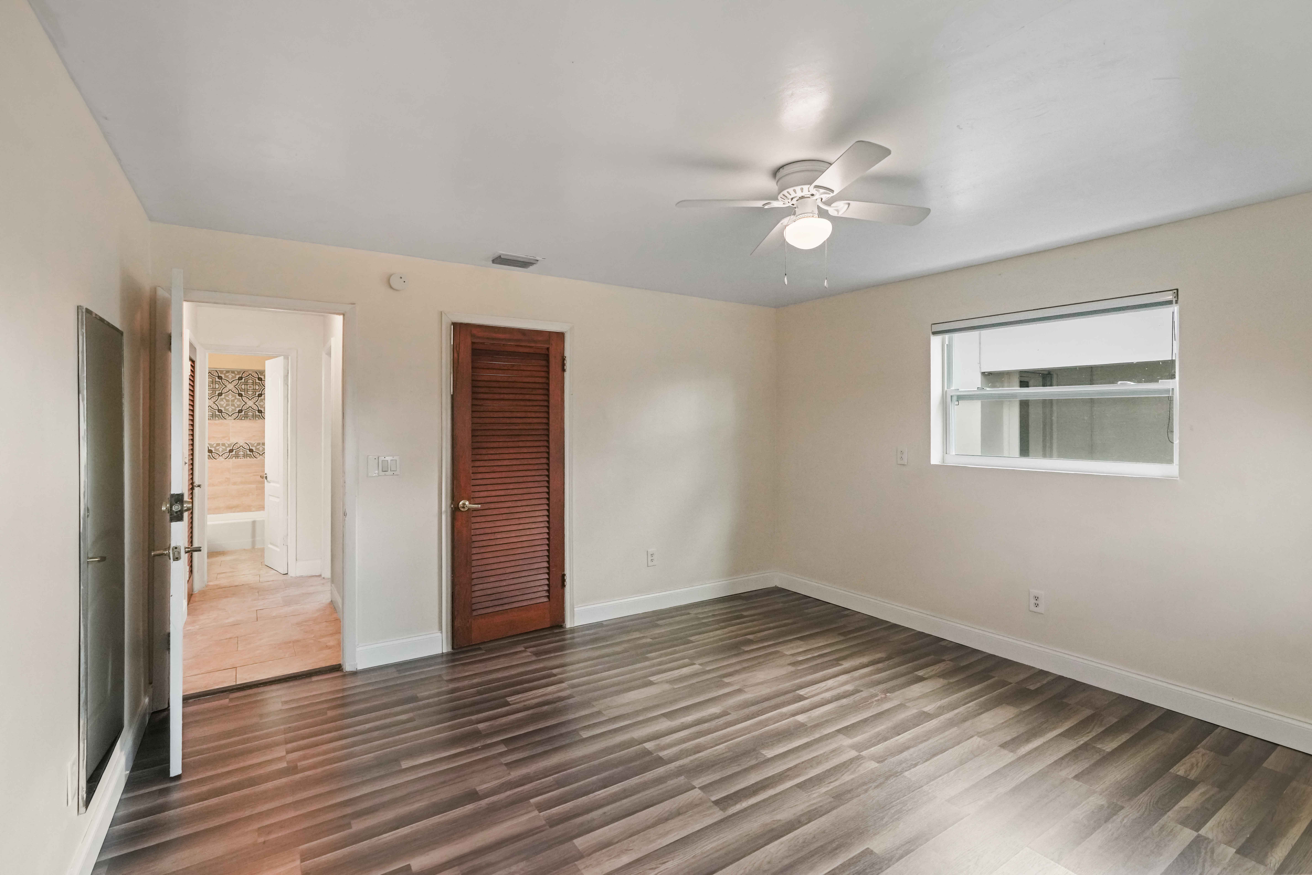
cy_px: 438
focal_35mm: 16
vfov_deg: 73.7
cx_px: 656
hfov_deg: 96.7
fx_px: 583
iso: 1250
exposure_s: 1/30
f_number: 5.6
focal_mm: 16
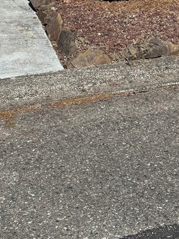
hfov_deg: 17.1
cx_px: 44
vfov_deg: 20.5
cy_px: -84
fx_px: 594
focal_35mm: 86
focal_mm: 6.76
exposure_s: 1/6711
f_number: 1.78
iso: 80
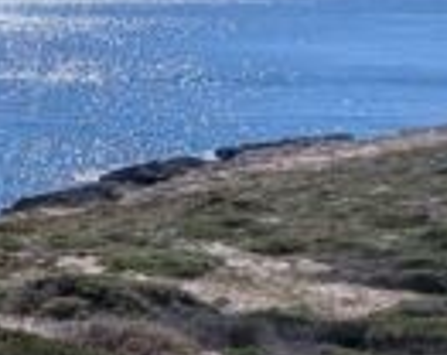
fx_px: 1213
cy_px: 186
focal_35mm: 92
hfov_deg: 15.3
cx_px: -525
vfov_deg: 16.6
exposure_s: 1/4878
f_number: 1.7
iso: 55
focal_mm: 2.02
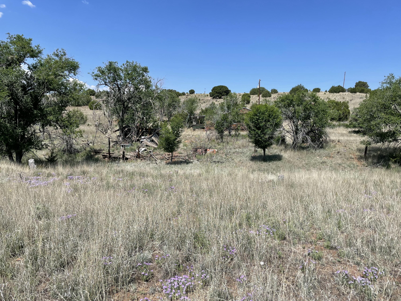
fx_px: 301
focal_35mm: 26
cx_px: 200
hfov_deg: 67.3
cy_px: 150
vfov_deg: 53.1
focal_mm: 4.2
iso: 32
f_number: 1.6
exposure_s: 1/3401
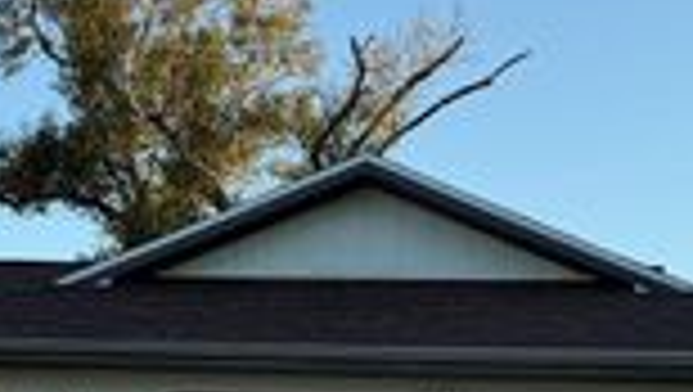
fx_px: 1564
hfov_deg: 24.7
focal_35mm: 85
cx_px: 176
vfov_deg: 13.8
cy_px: 502
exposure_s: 1/1139
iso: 80
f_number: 1.78
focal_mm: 6.76
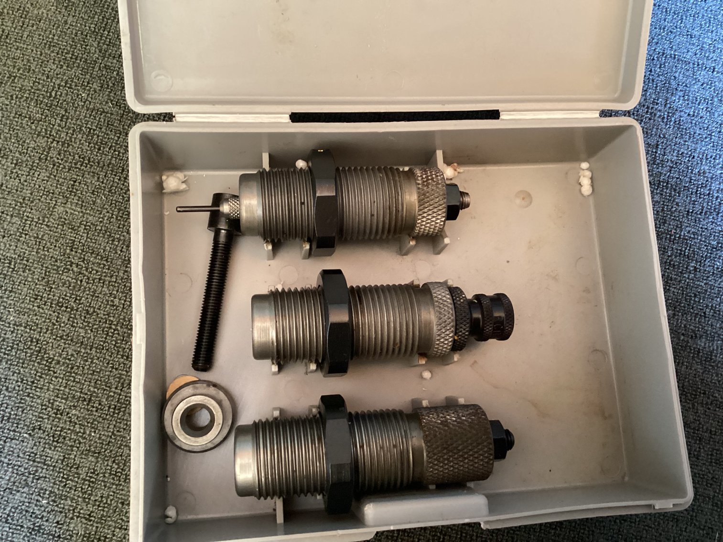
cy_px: 271
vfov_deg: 45.4
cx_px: 362
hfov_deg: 58.3
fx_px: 648
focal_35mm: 31
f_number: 2.4
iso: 500
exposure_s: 1/25
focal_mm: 3.3
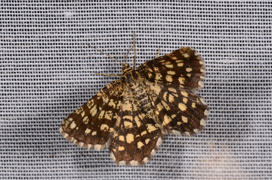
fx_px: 961
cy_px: 90
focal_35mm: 128
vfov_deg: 10.7
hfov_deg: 16.1
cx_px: 136
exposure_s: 1/60
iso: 100
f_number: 25
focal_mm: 85
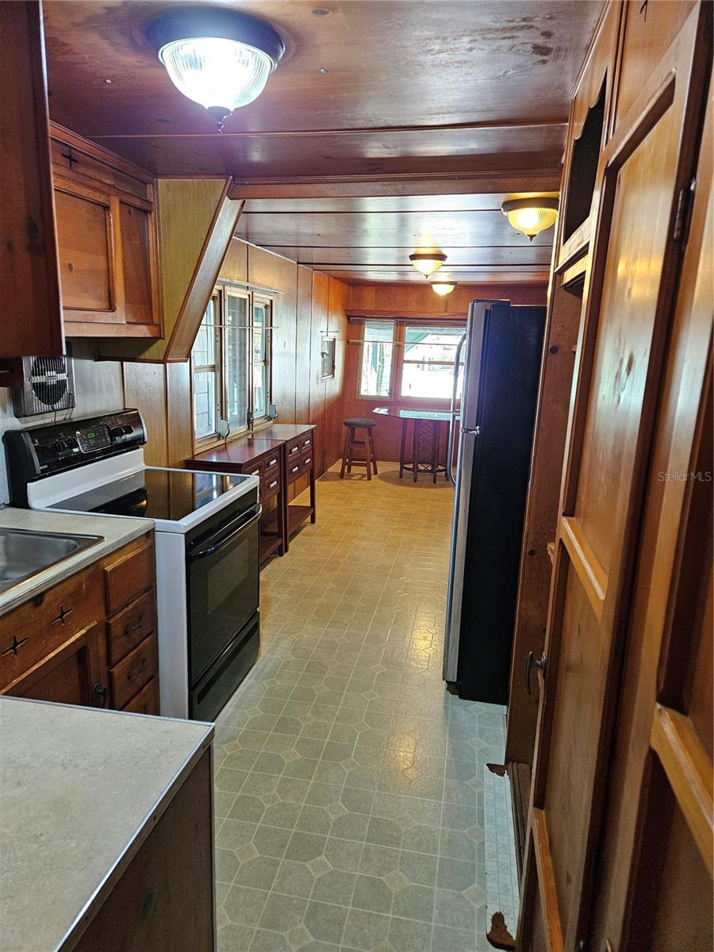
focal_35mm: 23
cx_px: 357
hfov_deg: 58.9
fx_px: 633
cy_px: 476
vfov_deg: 73.9
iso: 800
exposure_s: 1/120
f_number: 1.8
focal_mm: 5.4
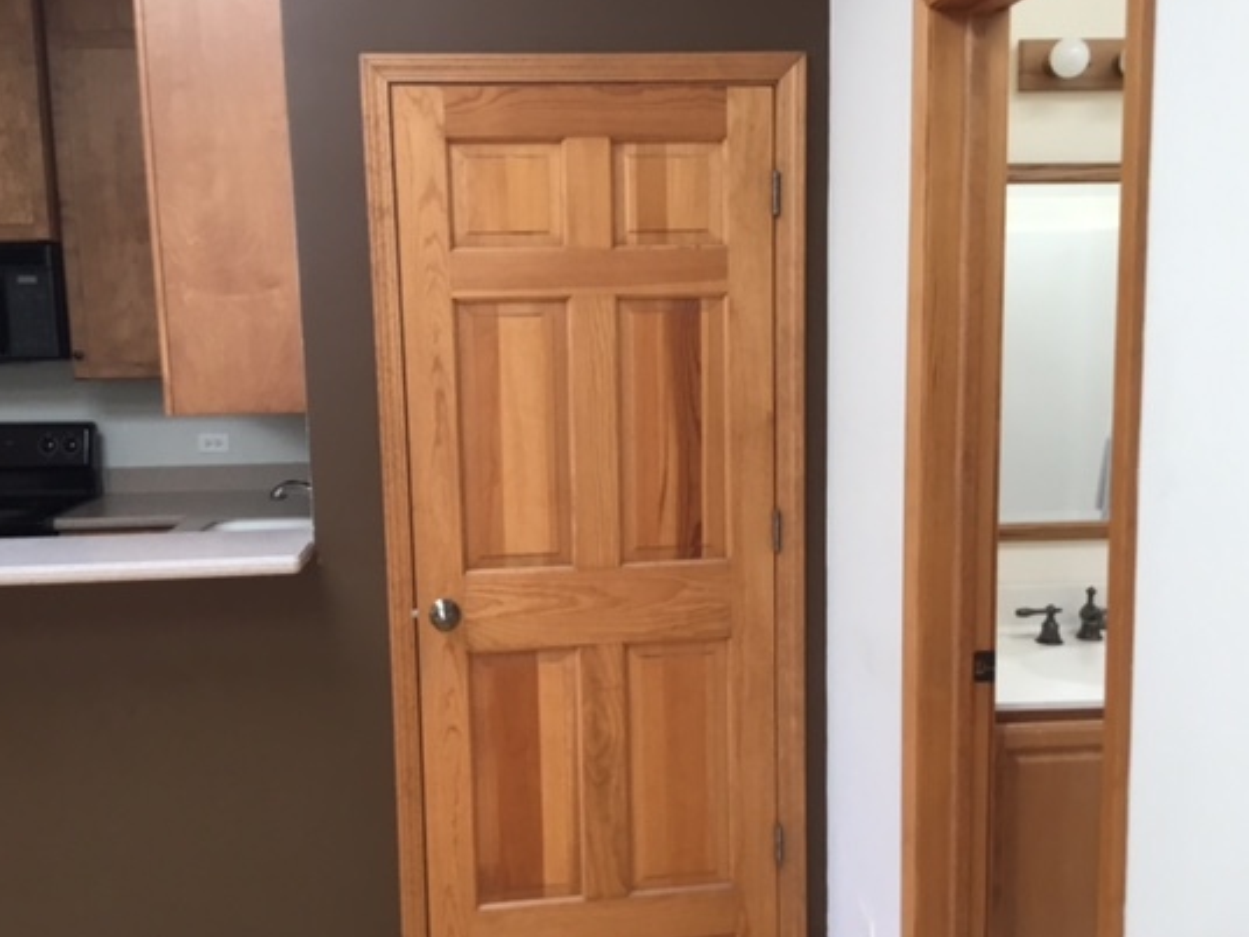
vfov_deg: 38.6
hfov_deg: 50.1
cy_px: 506
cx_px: 597
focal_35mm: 37
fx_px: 1335
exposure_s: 1/30
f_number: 2.4
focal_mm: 3.3
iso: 50
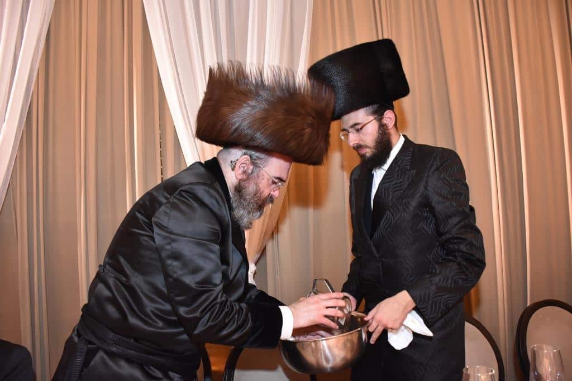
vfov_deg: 47.9
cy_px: 190
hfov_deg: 67.4
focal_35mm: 27
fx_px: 429
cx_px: 286
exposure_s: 1/100
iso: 2000
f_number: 5.6
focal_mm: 18
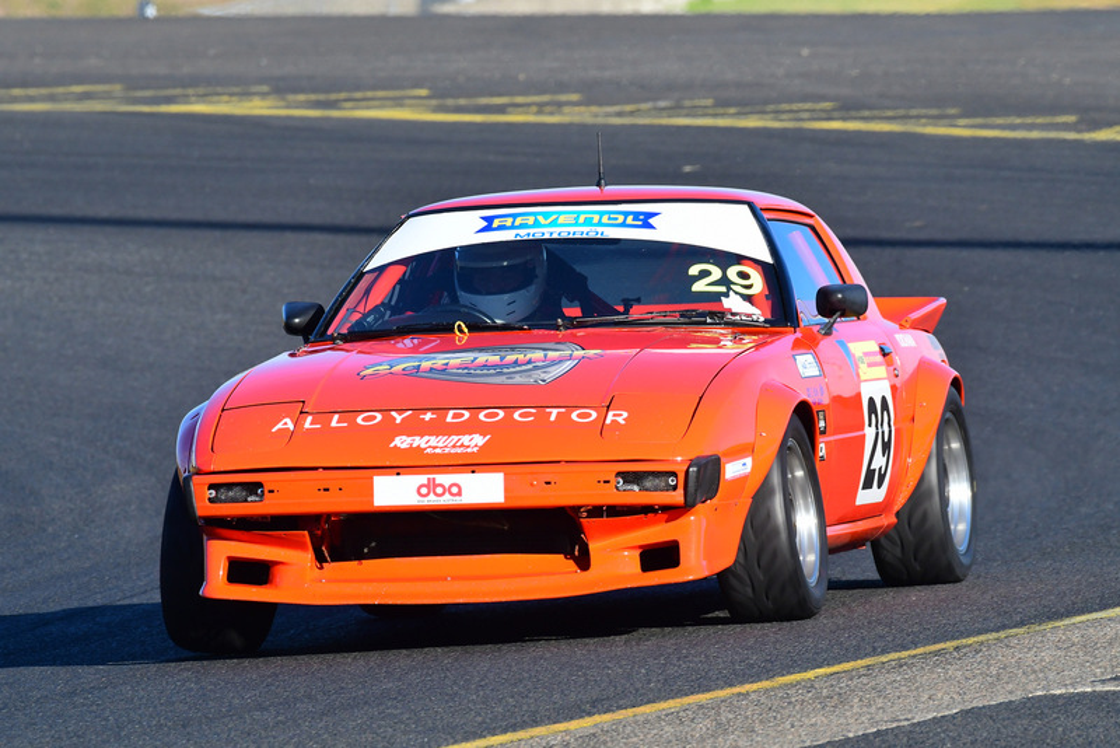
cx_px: 560
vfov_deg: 2.2
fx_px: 19606
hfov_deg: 3.3
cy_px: 374
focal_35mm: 630
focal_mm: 420
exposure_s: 1/800
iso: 800
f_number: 10
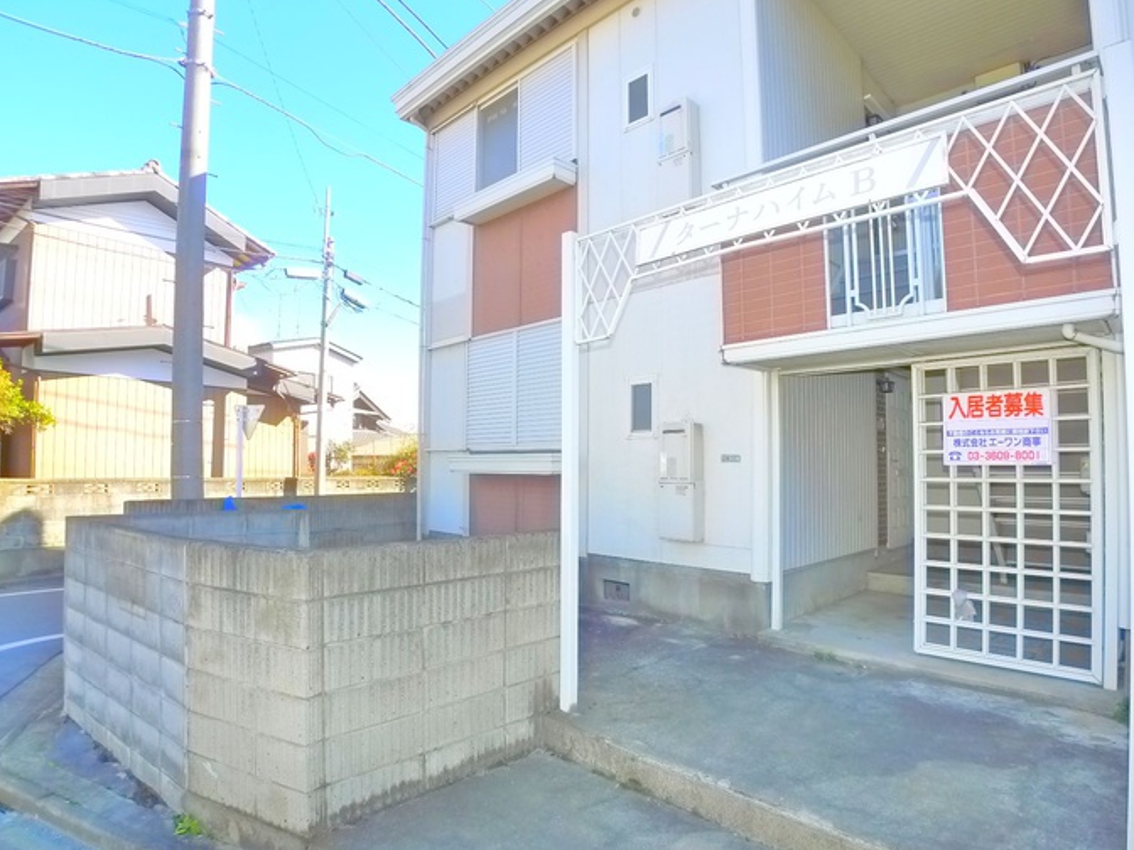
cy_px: 433
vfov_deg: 54.9
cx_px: 559
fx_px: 819
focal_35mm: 25
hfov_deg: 69.4
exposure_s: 1/400
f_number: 2.8
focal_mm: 5.1
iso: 400
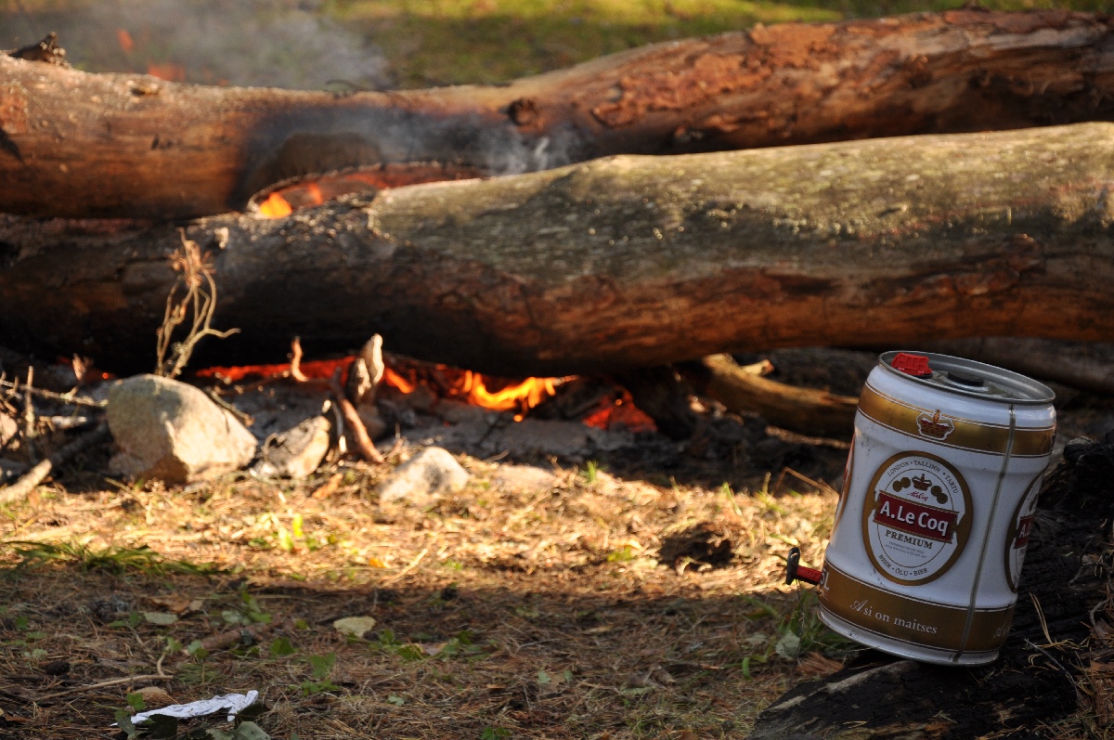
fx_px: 3709
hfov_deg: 17.1
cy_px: 370
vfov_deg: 11.4
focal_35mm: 120
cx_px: 557
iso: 250
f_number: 5.3
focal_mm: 80
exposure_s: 1/125
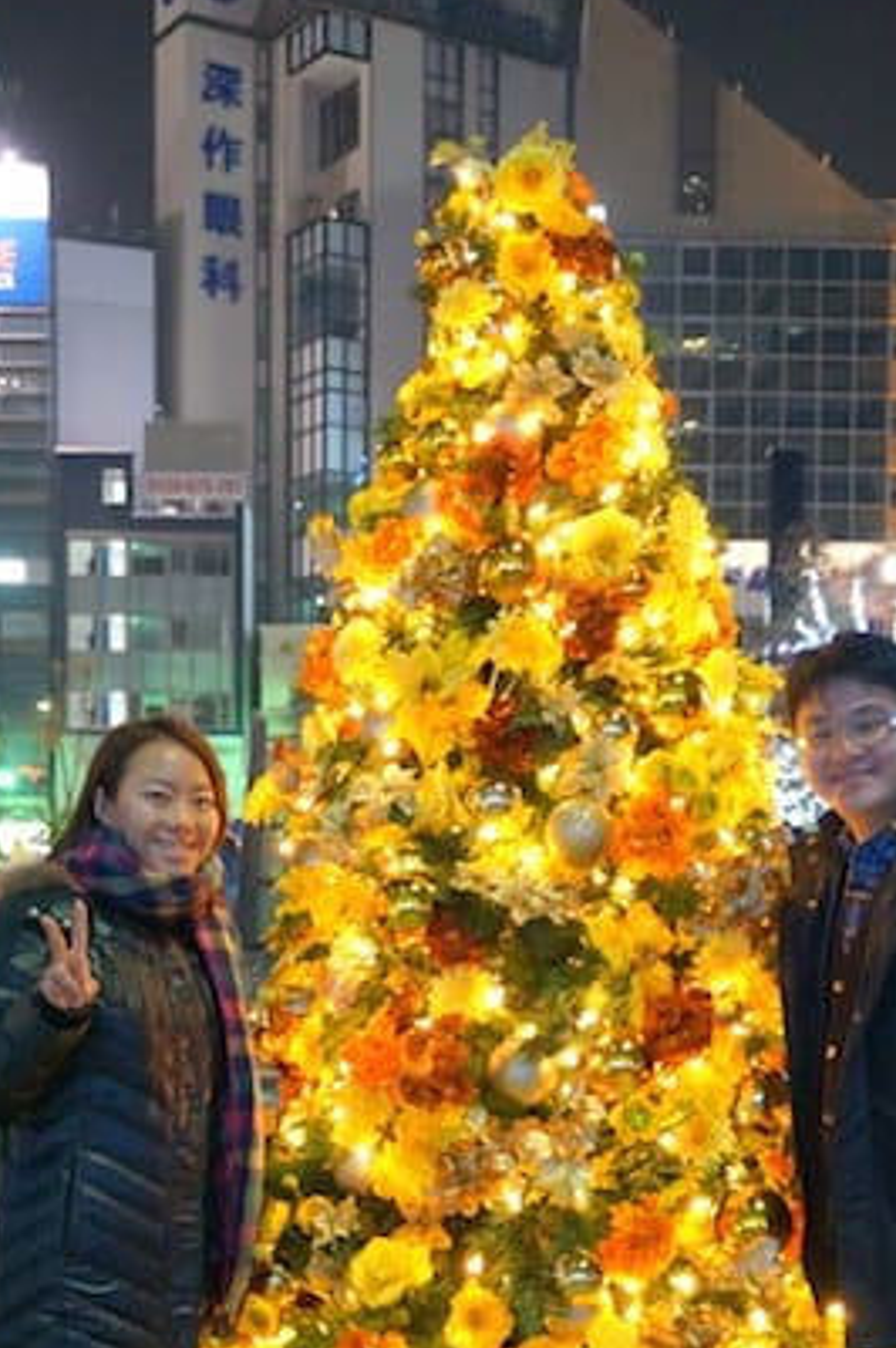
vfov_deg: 36.3
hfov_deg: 25.0
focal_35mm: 54
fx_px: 2019
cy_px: 967
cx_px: 520
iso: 3200
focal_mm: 24
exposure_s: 1/15
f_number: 4.5
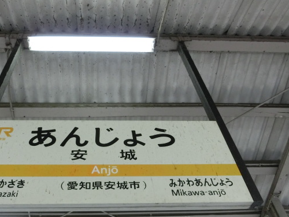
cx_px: 109
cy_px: 106
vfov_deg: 44.2
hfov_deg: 56.2
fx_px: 267
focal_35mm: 32
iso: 320
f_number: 3.5
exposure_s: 1/125
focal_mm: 4.5
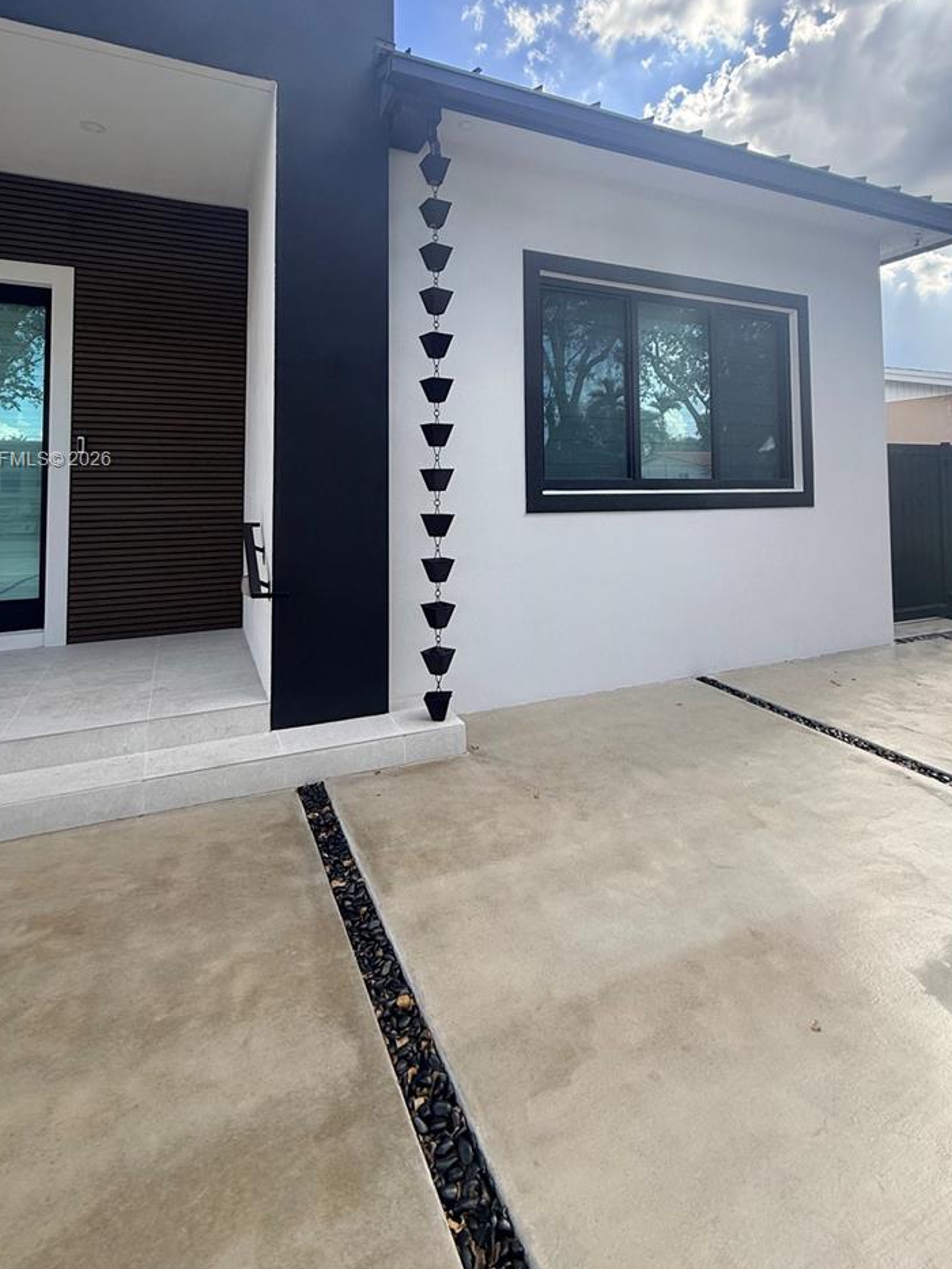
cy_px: 461
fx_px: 660
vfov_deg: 85.7
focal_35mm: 18
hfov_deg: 71.6
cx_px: 472
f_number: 2.2
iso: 64
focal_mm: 2.22
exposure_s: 1/742
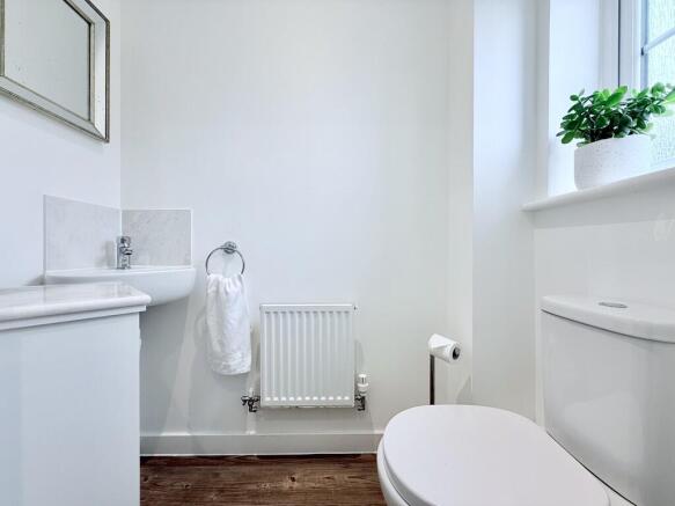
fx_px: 273
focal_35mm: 14
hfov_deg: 102.1
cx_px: 338
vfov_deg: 85.7
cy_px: 253
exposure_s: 1/100
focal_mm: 2.22
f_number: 2.2
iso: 64
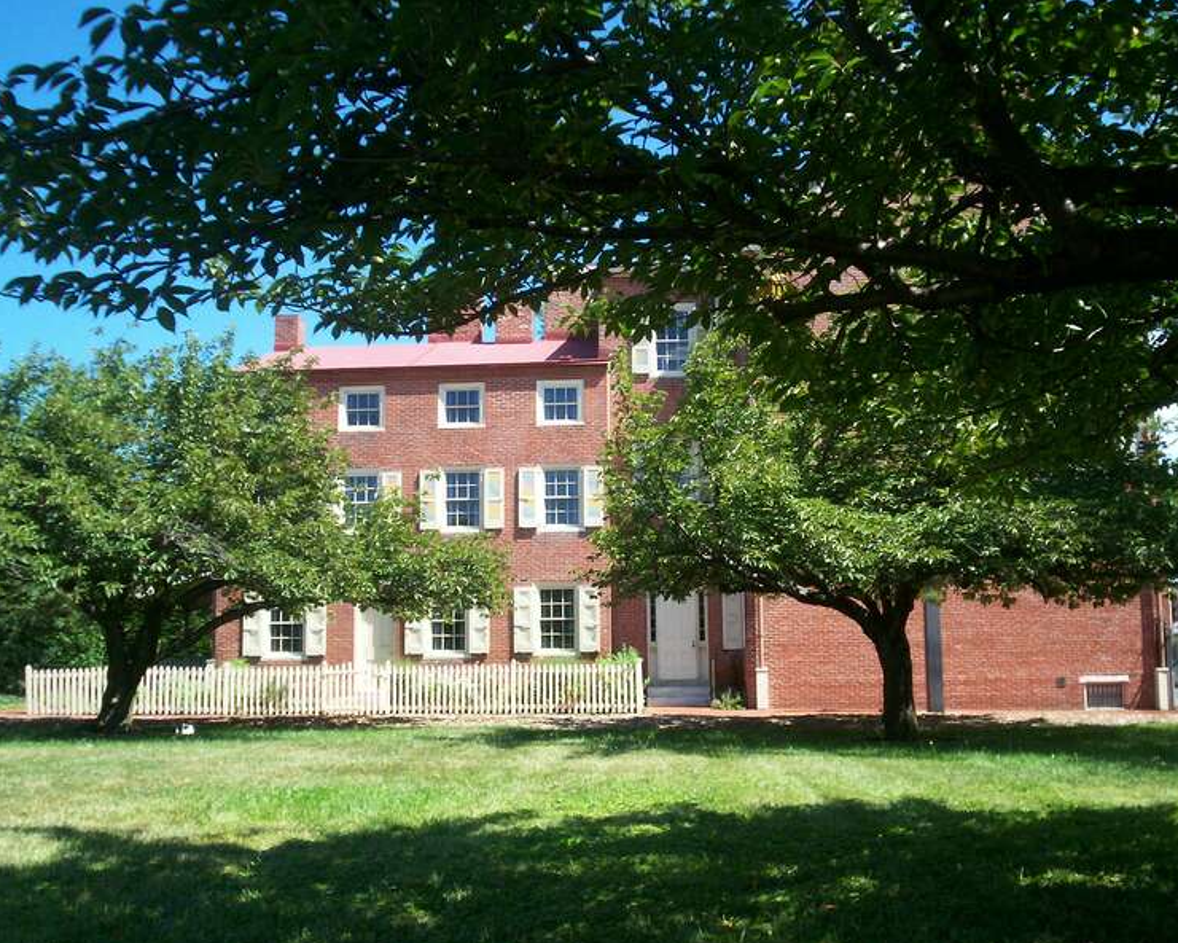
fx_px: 1325
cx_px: 581
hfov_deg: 47.9
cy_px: 475
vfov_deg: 39.2
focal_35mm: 38
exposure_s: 1/269
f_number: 4.5
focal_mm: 5.9
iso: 100
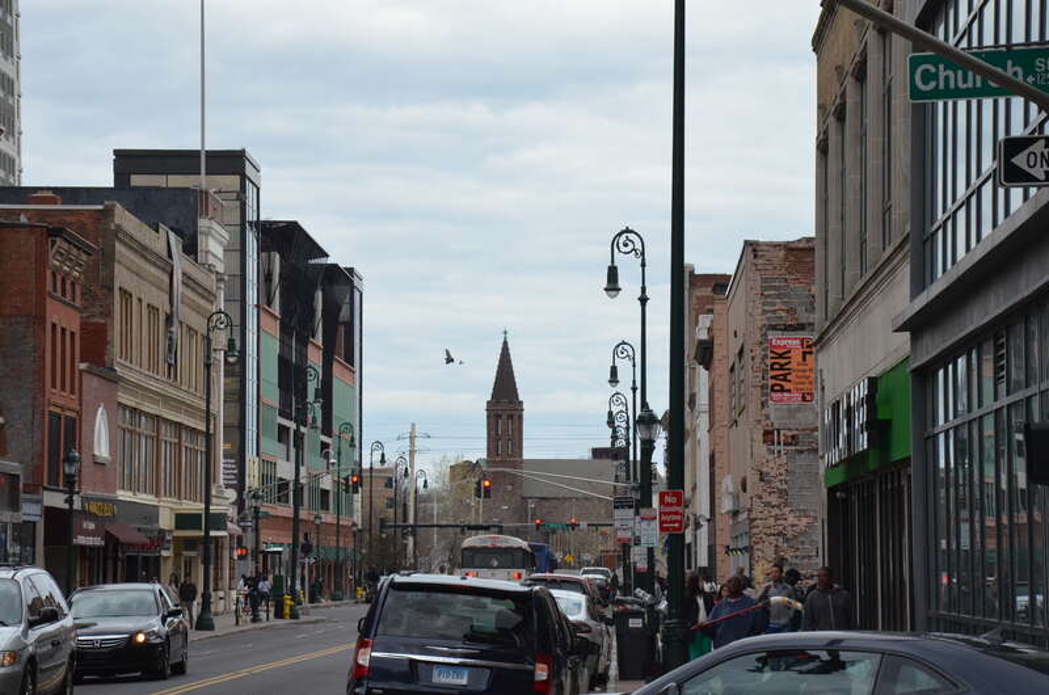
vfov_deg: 11.4
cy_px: 348
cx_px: 524
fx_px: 3490
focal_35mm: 120
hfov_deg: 17.1
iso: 1600
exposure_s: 1/1600
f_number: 10
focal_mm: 80
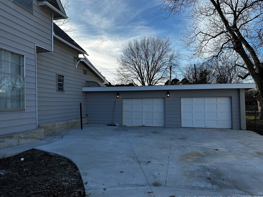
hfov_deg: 69.4
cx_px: 133
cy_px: 101
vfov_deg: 54.9
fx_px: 190
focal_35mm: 25
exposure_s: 1/3058
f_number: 1.78
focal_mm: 6.86
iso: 80
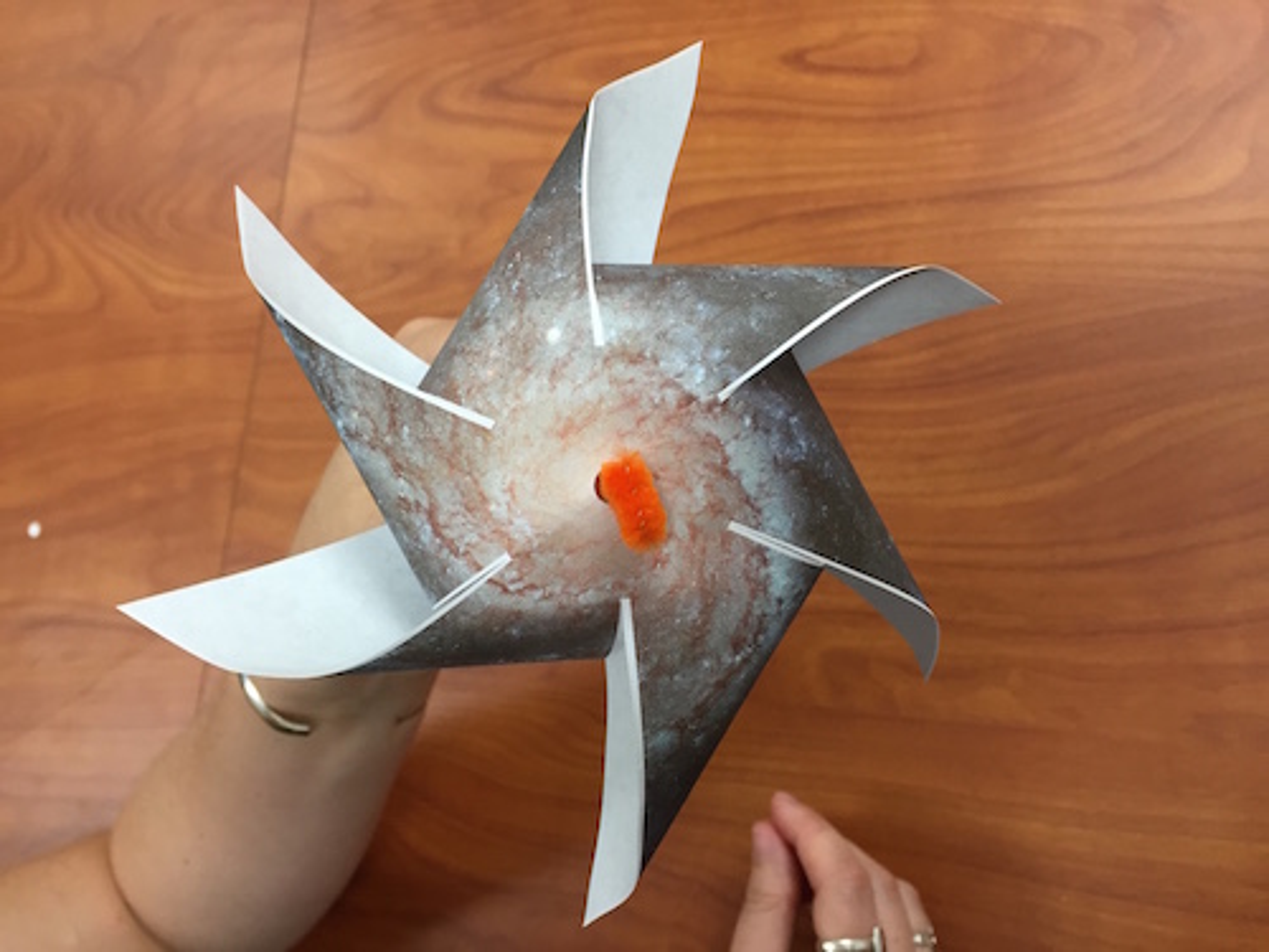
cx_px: 634
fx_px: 1063
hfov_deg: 61.7
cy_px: 476
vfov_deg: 48.2
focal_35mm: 29
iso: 80
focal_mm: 4.15
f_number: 2.2
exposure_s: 1/30
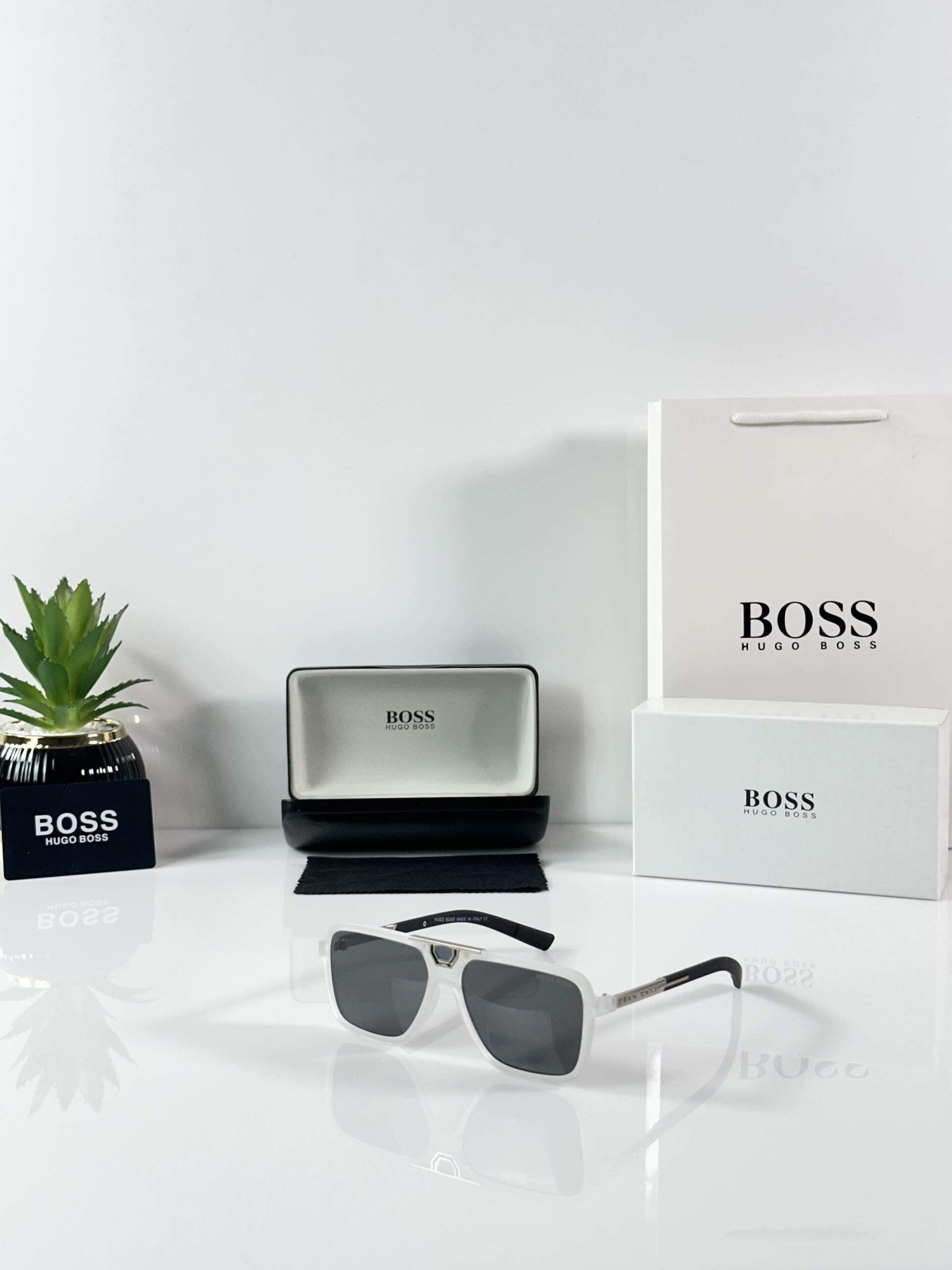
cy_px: 635
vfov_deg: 39.7
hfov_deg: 30.3
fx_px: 1760
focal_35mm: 48
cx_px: 476
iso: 80
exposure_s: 1/100
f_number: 1.78
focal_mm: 6.86
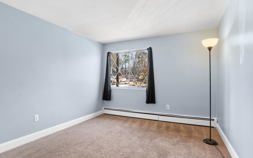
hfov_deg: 85.1
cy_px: 86
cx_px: 128
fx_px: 138
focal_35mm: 20
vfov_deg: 59.6
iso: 100
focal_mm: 13
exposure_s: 1/1.25
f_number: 8
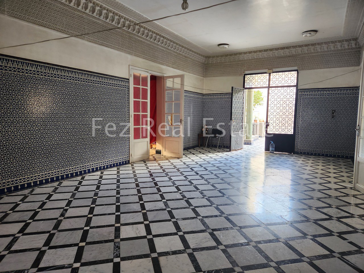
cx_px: 182
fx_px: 242
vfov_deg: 58.9
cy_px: 136
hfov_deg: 73.9
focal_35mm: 23
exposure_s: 1/100
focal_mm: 5.4
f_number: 1.8
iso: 320
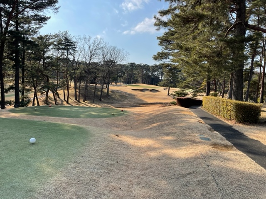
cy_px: 100
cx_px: 133
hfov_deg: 67.3
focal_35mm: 26
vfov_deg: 53.1
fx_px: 200
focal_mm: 4.2
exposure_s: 1/1887
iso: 32
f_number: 1.6
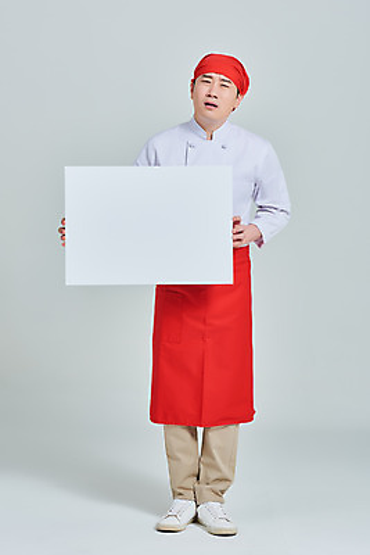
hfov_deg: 16.1
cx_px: 185
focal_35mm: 85
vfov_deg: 23.9
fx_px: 1309
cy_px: 278
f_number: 14
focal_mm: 85
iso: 100
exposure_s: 1/125
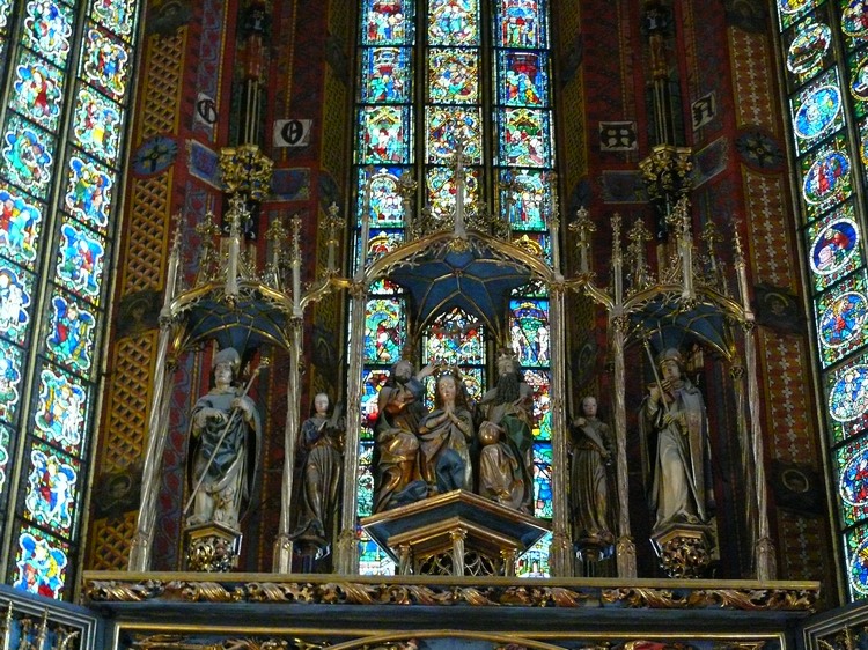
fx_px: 2331
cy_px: 325
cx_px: 434
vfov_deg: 15.9
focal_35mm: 93
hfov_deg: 21.1
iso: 800
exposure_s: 1/15
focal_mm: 19.7
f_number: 3.2
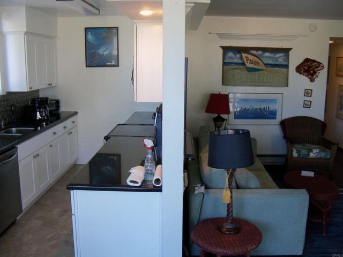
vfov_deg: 40.7
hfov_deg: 52.6
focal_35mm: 35
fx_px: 347
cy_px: 128
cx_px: 172
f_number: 3.5
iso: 200
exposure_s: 1/40
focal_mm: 6.2
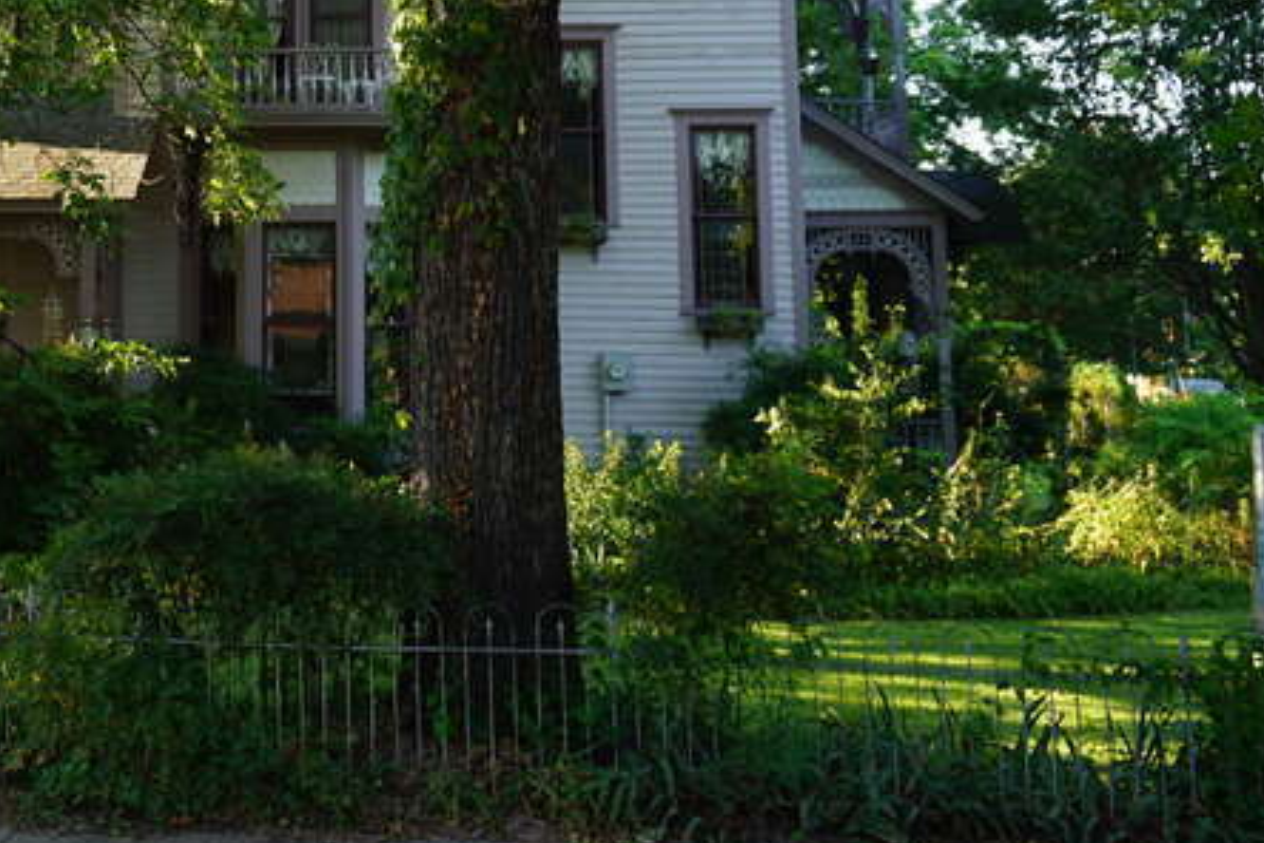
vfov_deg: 24.4
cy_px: 95
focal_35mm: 54
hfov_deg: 35.0
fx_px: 1896
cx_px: 154
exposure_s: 1/60
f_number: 4.5
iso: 100
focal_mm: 20
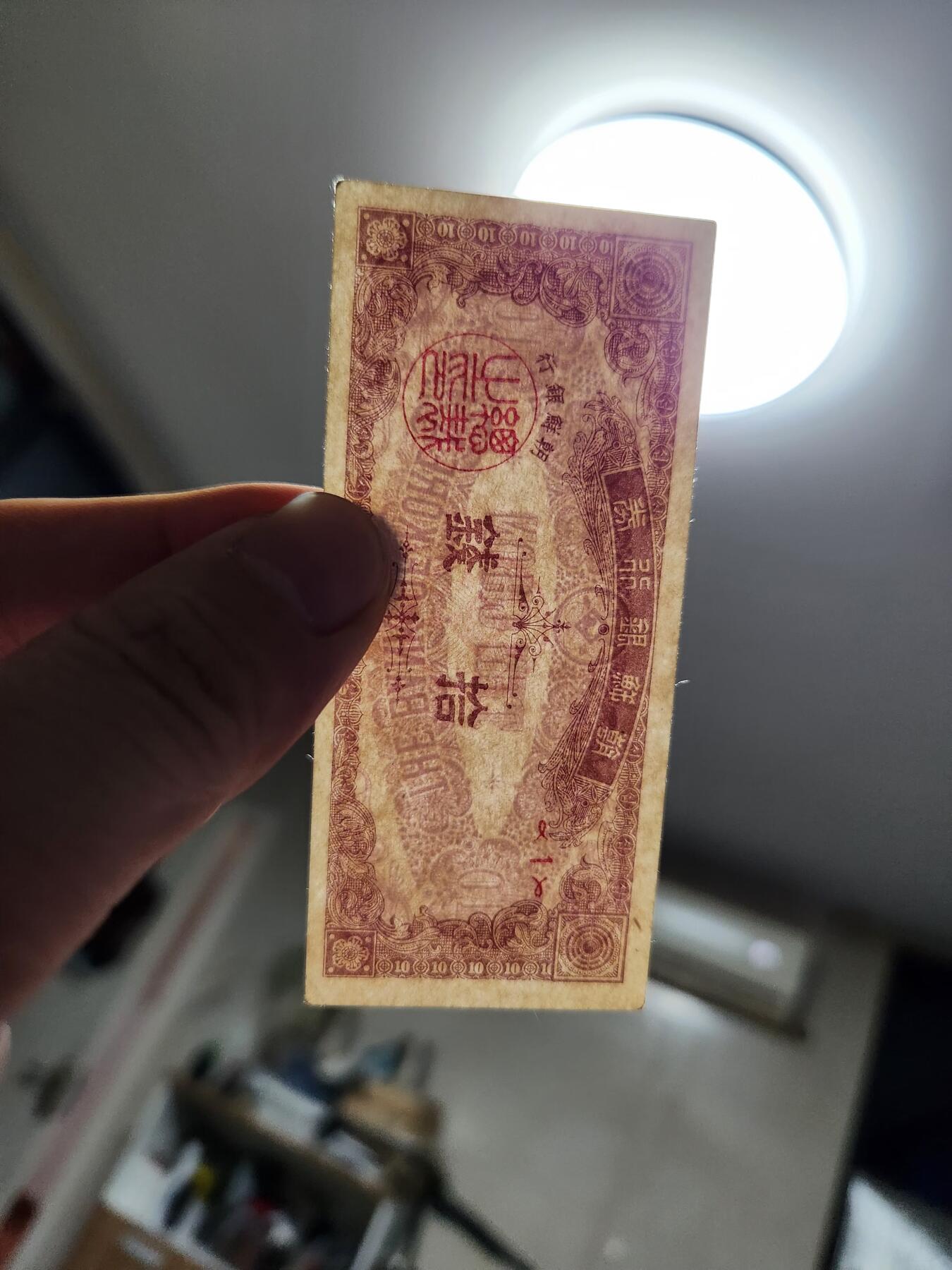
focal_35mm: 23
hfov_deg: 58.9
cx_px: 476
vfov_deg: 73.9
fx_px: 843
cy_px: 635
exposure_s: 1/100
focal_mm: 5.4
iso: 640
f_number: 1.8
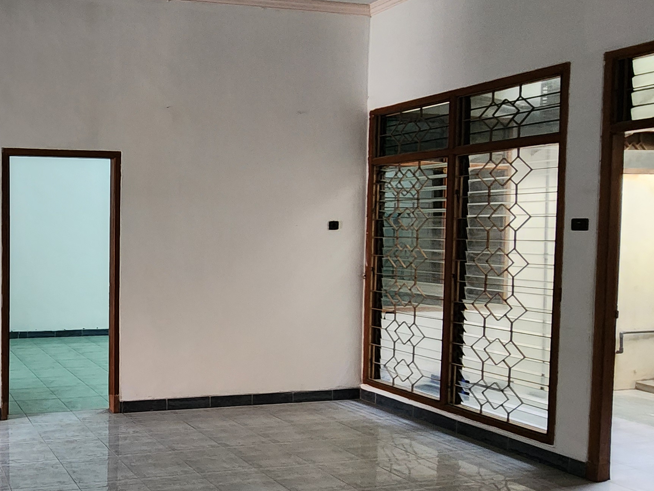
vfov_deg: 46.8
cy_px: 256
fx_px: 567
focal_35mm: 30
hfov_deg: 50.2
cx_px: 19
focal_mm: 2.2
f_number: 2.2
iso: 320
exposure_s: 1/33
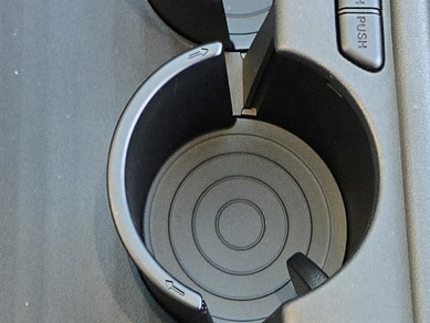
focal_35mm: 121
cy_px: -247
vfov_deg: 11.4
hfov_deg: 16.3
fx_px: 1504
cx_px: 203
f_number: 1.8
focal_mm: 5.4
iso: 800
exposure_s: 1/120
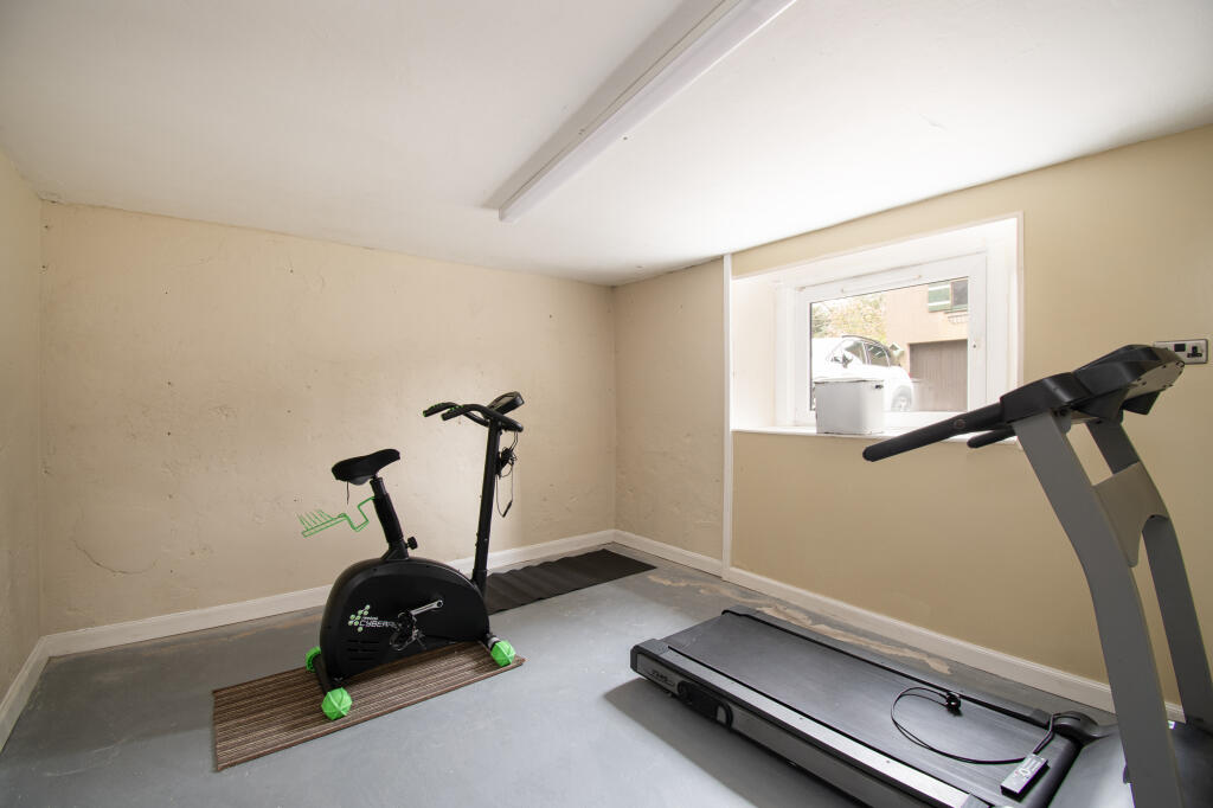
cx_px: 606
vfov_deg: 77.3
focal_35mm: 15
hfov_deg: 100.4
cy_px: 404
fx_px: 505
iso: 320
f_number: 8
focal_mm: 10
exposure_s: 1/1.67
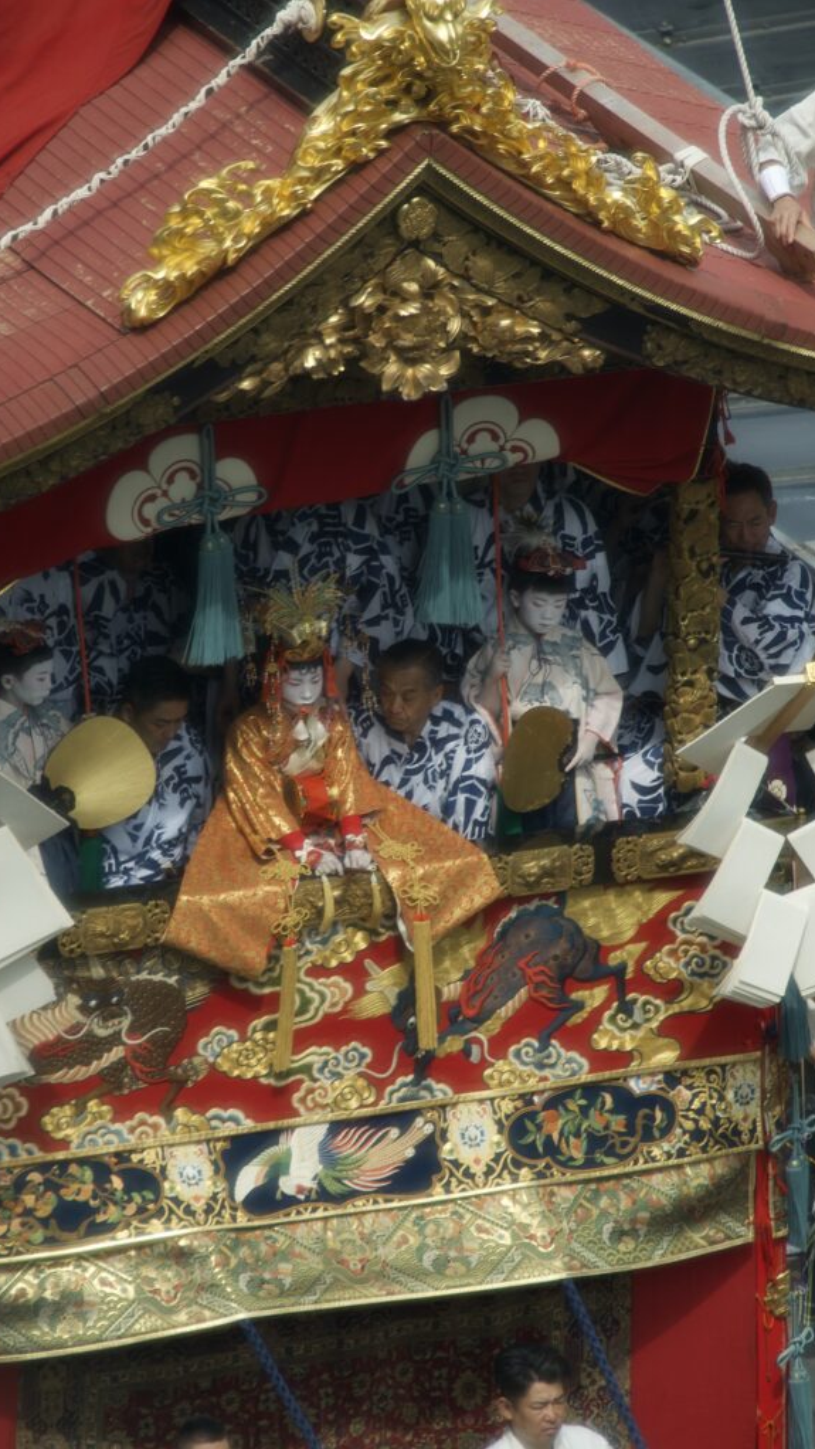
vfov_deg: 6.9
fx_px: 12100
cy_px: 724
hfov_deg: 3.9
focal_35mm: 315
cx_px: 354
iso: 200
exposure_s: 1/500
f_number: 5.6
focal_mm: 200
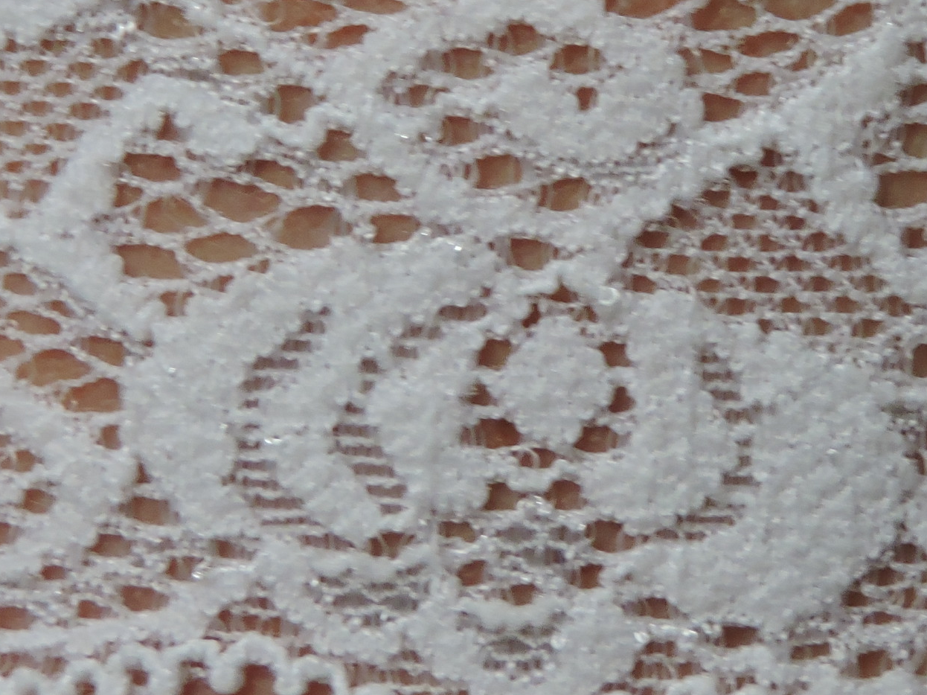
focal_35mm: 262
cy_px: -19
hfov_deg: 7.6
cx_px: 620
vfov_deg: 5.7
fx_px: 7015
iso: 320
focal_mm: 17.8
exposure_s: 1/100
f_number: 4.1
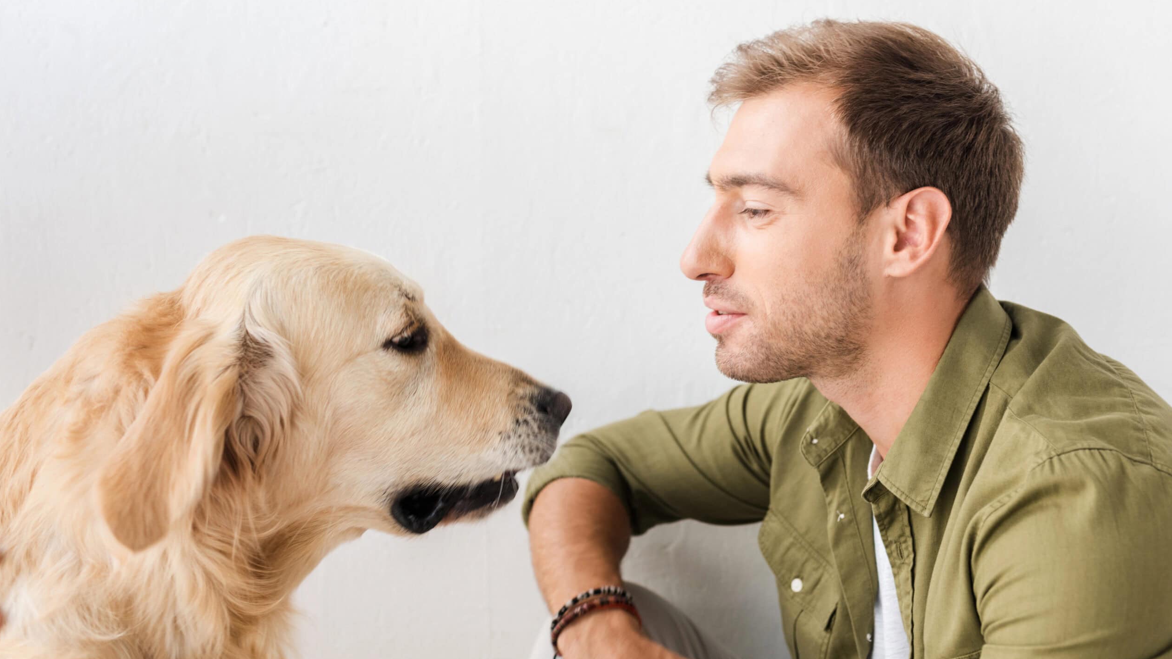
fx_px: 1647
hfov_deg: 39.2
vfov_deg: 22.6
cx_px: 590
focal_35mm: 53
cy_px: 316
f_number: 3.5
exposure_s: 1/160
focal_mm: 50
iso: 250
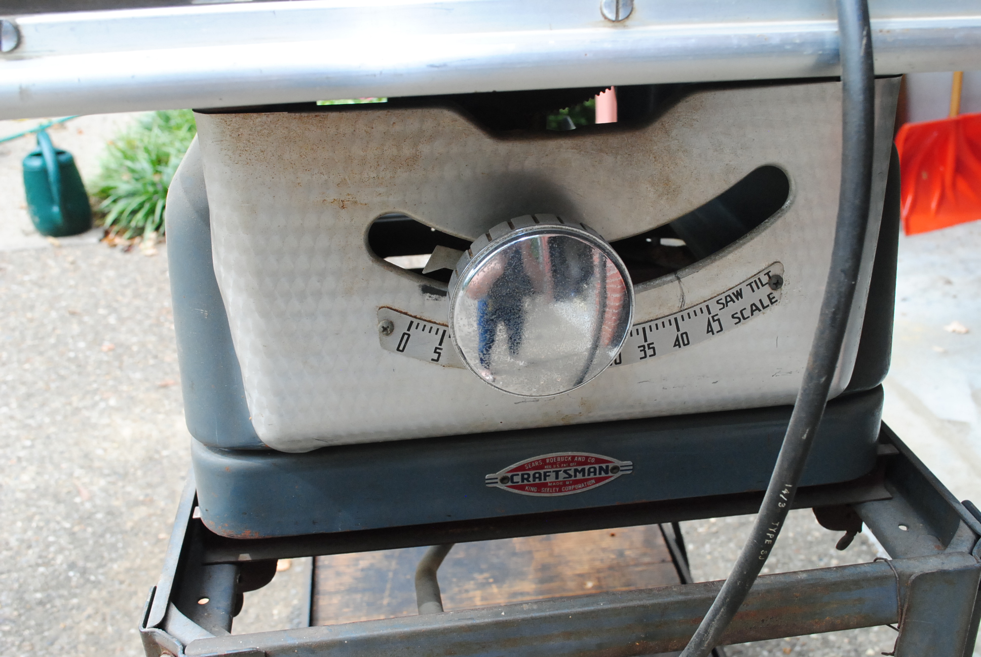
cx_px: 490
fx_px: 1064
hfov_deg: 49.5
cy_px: 328
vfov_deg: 34.3
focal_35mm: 39
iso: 800
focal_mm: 26
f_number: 8
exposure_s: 1/200
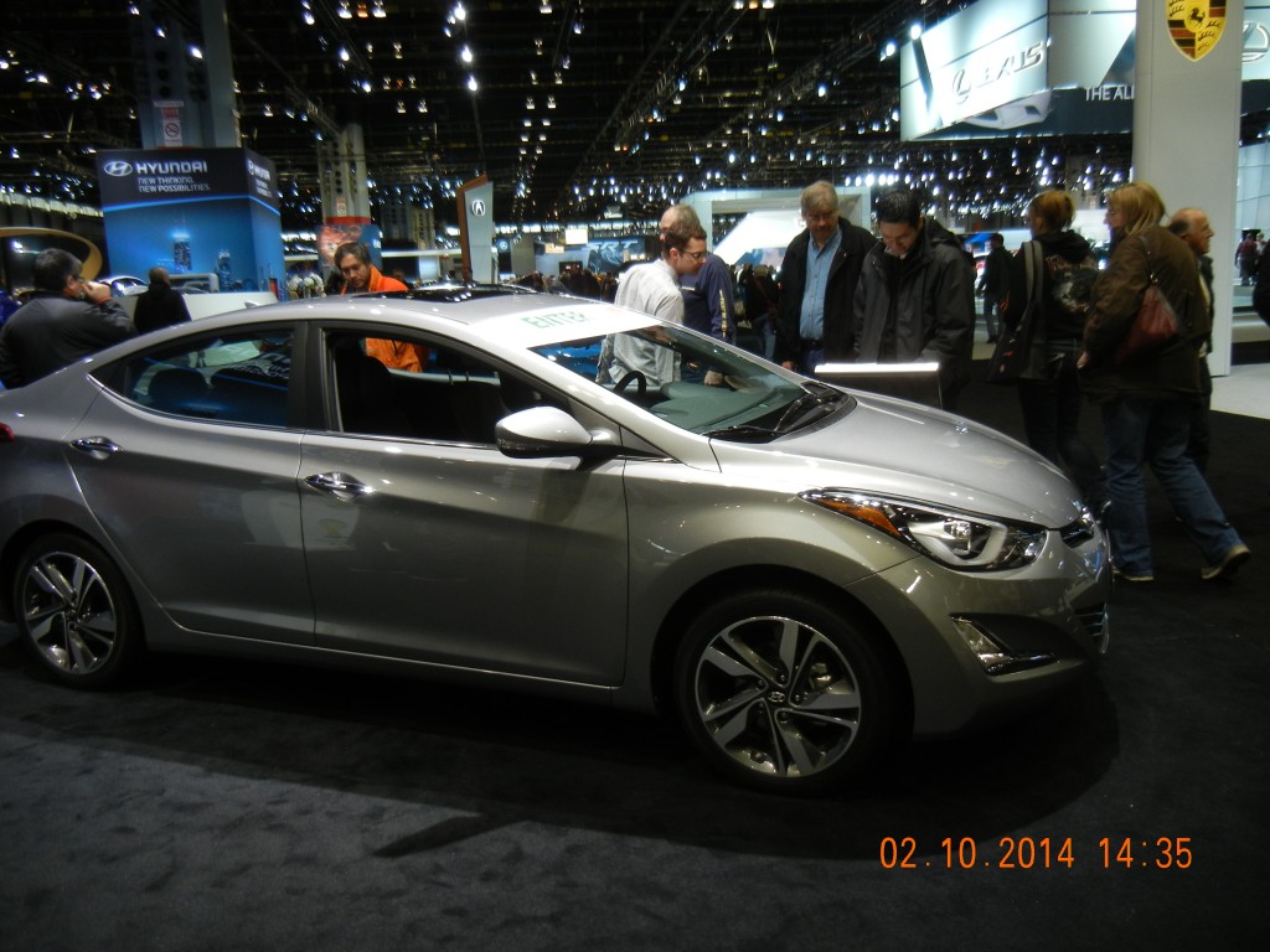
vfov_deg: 46.8
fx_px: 1101
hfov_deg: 60.0
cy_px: 476
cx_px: 635
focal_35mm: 30
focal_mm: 5.4
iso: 202
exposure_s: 1/55.8
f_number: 3.5
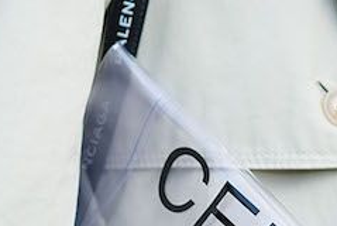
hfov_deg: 4.8
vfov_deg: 3.2
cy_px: 385
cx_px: 240
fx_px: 3993
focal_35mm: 426
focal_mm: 85
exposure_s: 1/800
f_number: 2.2
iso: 100
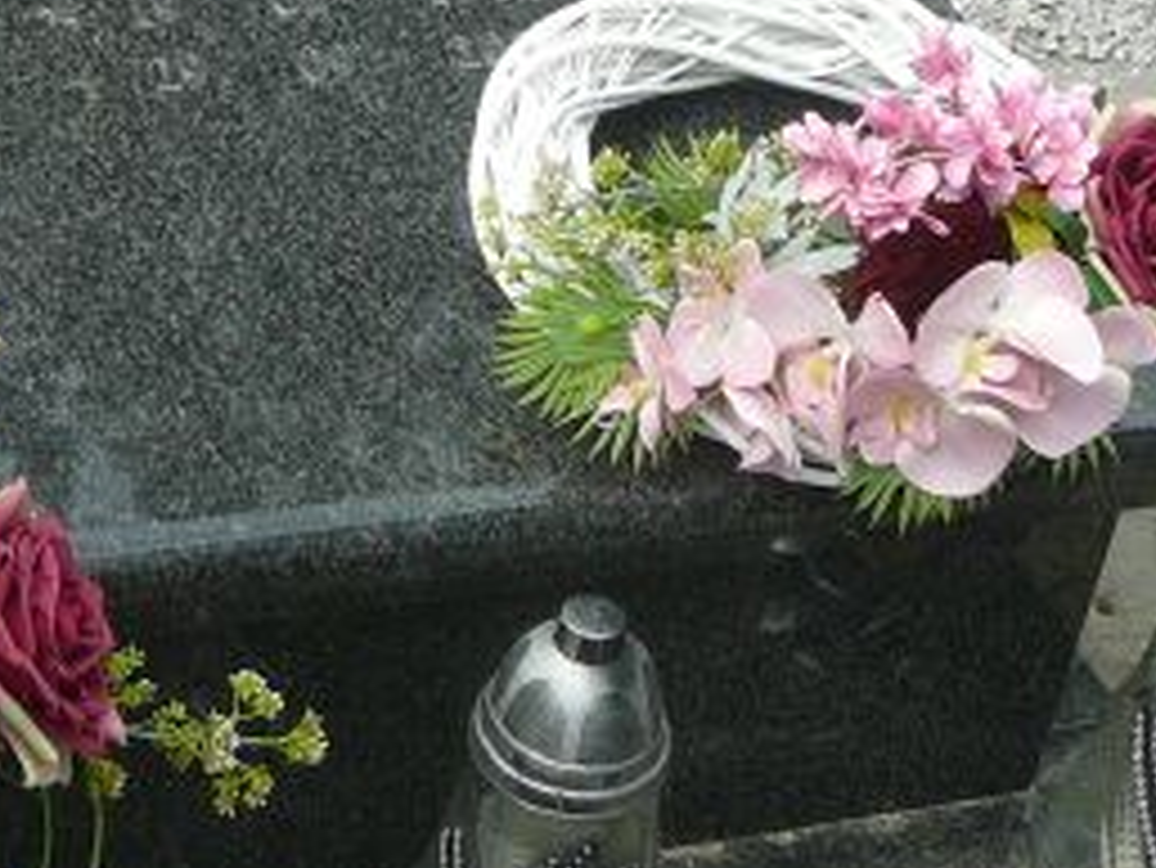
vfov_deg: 16.9
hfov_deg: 22.2
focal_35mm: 87
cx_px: 225
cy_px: 216
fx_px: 2907
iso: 80
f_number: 2.8
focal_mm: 5.2
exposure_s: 1/640
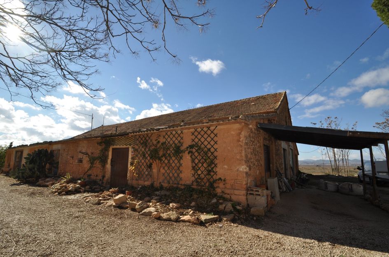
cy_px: 128
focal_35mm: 15
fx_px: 162
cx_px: 194
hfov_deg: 100.5
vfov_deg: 77.0
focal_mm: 10
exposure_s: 1/200
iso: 200
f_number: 14
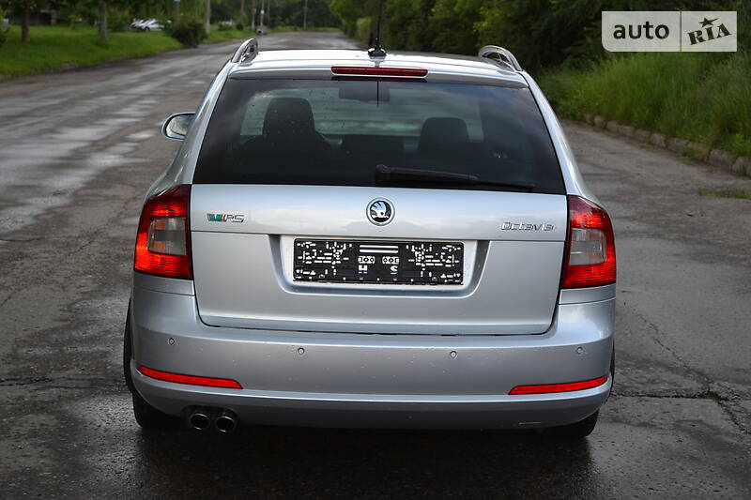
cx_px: 376
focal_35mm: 63
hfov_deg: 31.9
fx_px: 1314
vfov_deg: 21.6
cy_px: 250
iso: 140
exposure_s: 1/125
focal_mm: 42
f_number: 5.6
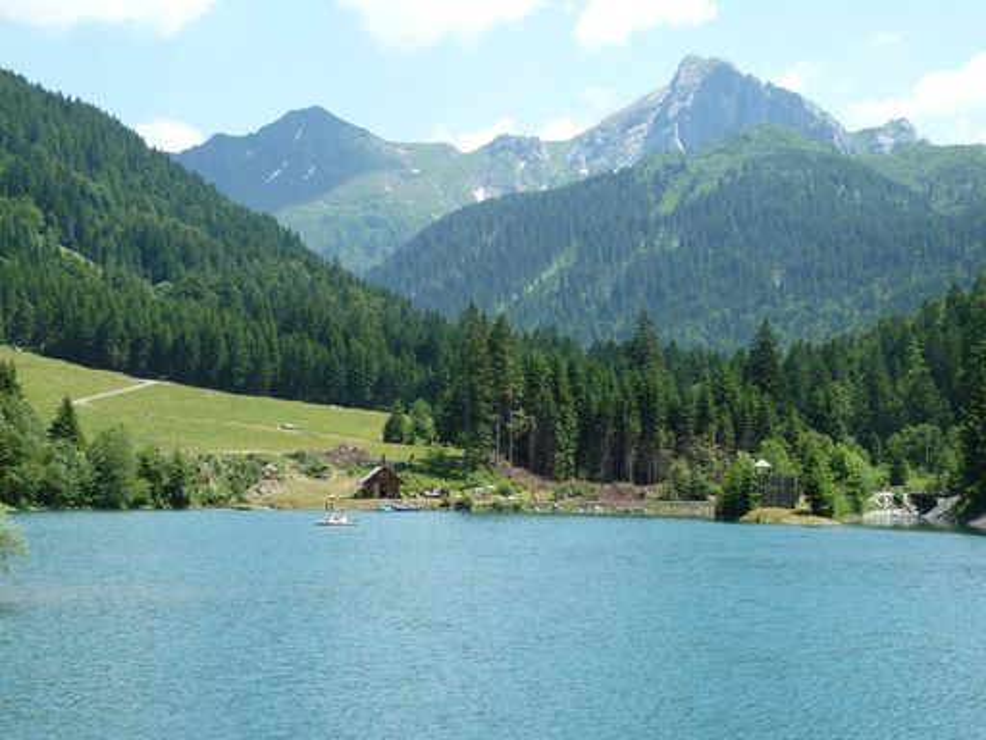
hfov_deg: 29.0
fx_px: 1908
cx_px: 493
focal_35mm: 67
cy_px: 370
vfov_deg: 21.9
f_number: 4.1
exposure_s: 1/250
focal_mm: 11
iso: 80
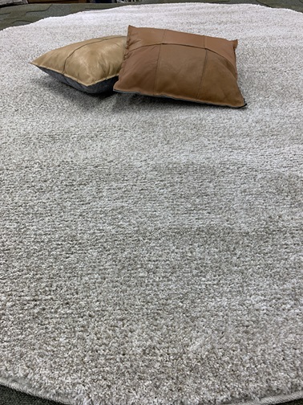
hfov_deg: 53.1
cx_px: 152
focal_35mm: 26
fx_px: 303
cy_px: 202
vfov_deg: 67.3
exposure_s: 1/121
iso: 80
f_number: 1.8
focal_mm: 4.25
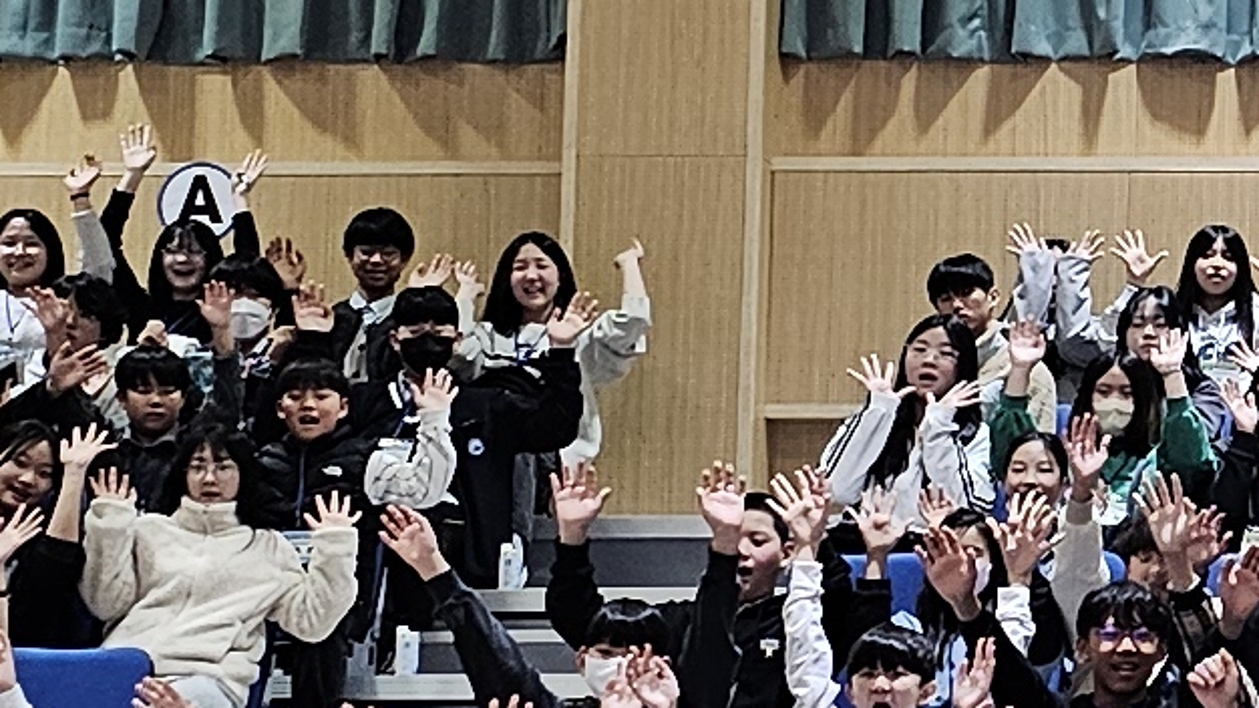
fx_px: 5341
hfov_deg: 12.9
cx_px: 1732
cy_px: 266
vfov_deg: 7.6
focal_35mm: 160
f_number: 1.7
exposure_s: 1/170
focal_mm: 6.3
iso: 250
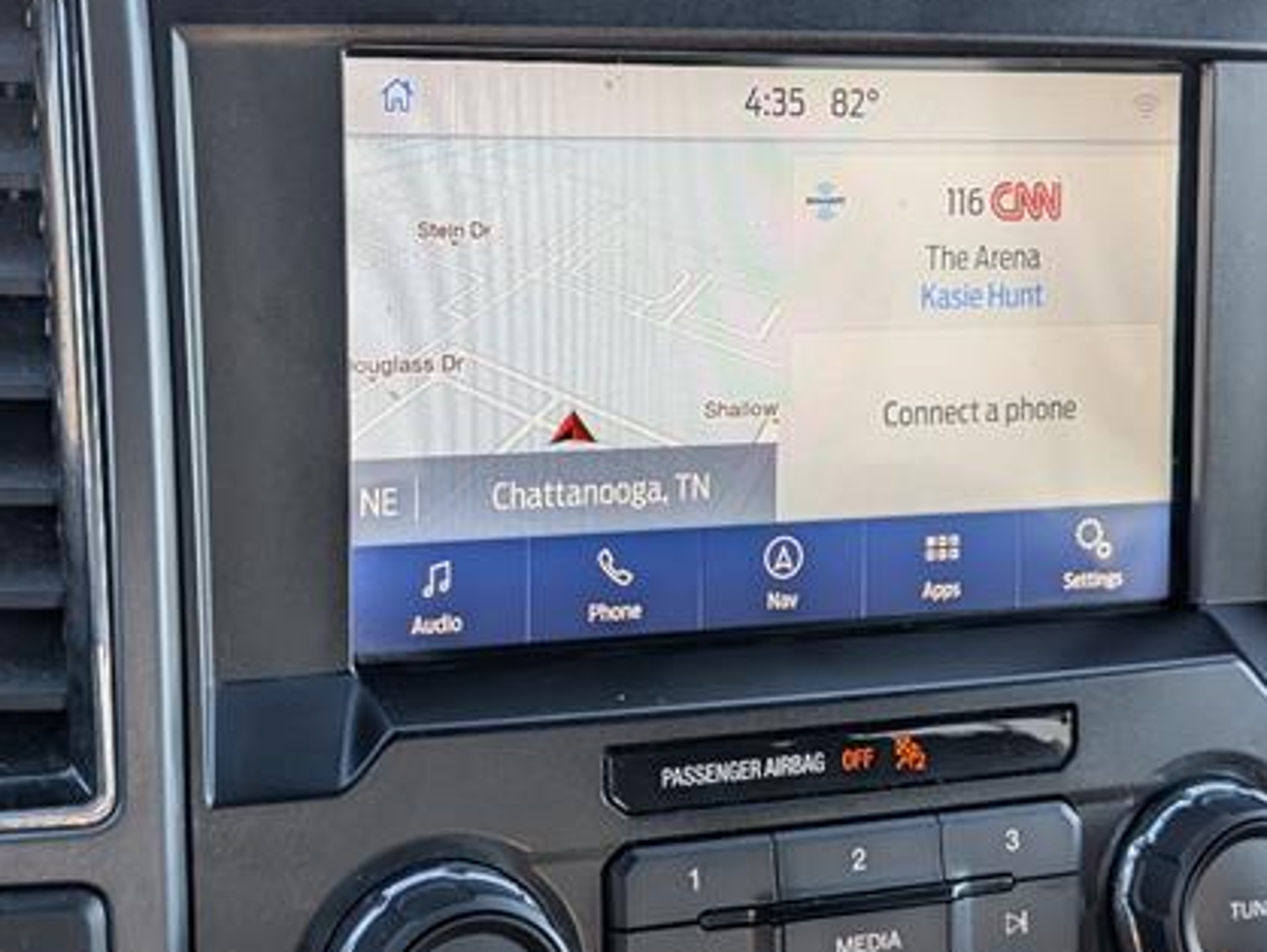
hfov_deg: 25.9
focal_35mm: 75
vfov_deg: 19.7
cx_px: 746
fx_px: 2747
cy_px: 512
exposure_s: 1/357
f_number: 1.68
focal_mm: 6.9
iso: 152
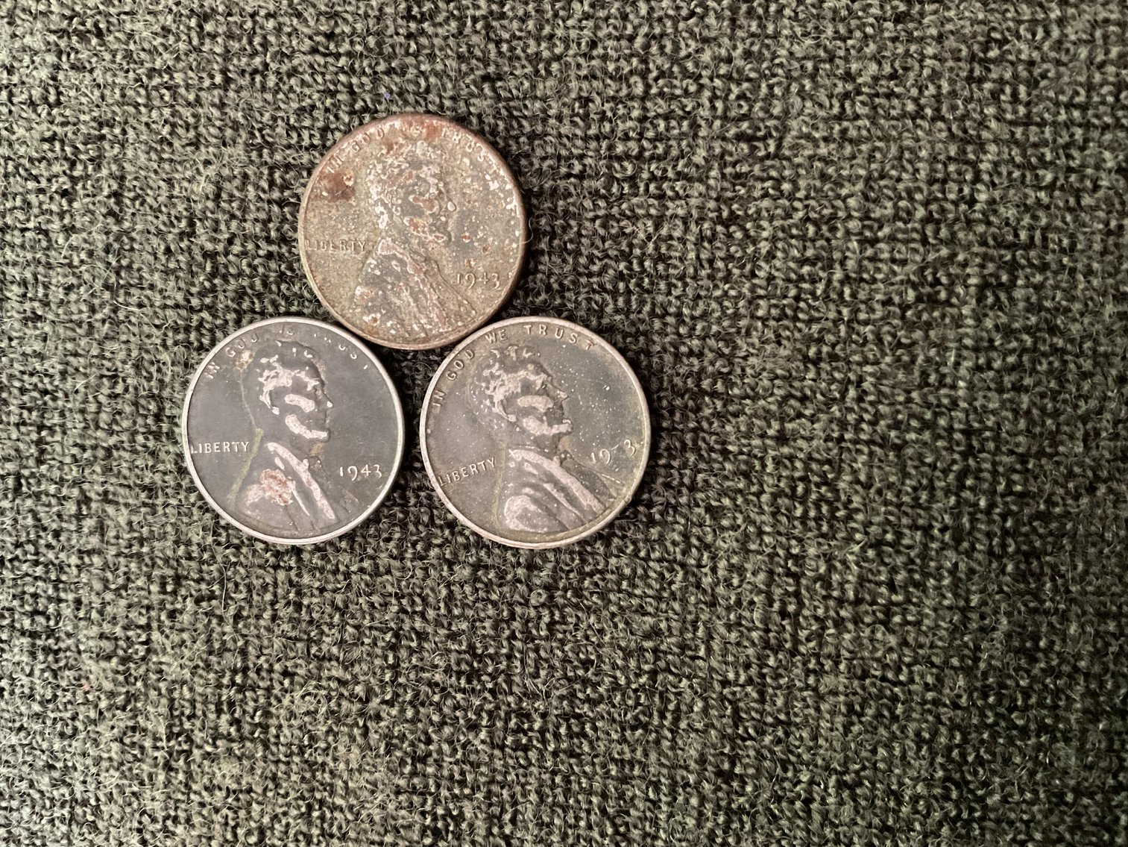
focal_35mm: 29
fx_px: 945
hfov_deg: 61.7
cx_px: 564
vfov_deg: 48.2
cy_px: 424
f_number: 1.8
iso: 500
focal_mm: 3
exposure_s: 1/25
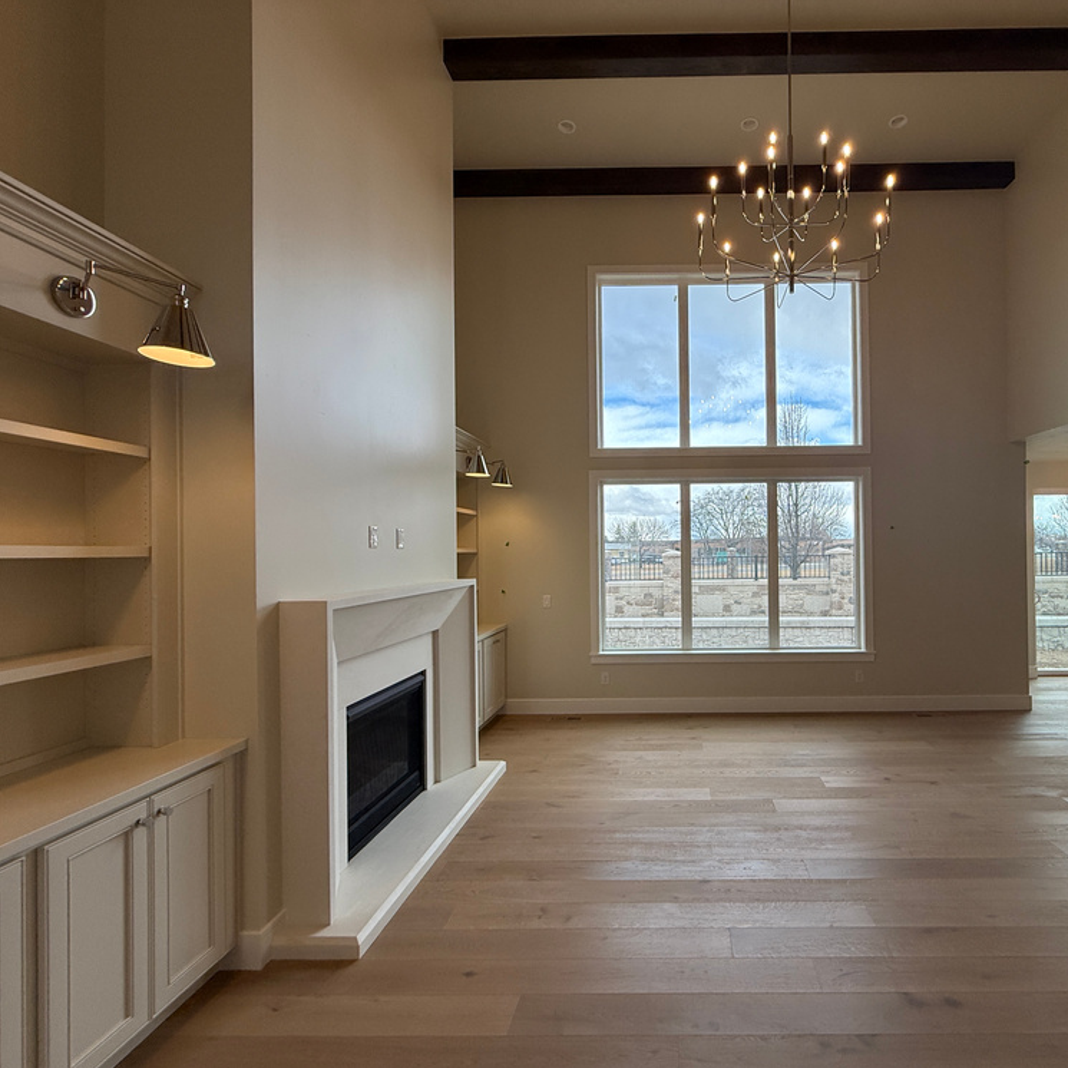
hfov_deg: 82.2
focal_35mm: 17
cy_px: 548
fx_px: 593
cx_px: 677
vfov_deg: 84.0
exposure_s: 1/241
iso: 64
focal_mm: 2.22
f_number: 2.2
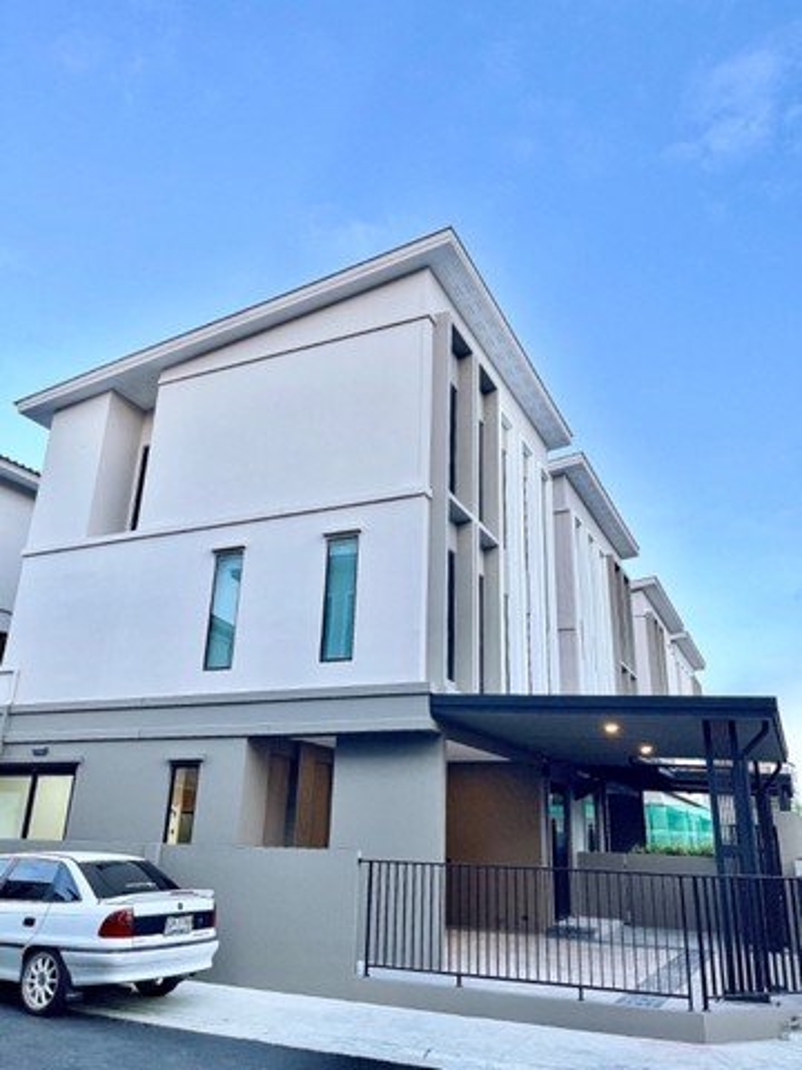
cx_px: 401
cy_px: 535
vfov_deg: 67.3
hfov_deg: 53.1
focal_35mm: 26
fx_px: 803
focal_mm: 5.1
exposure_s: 1/121
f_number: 1.6
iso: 125
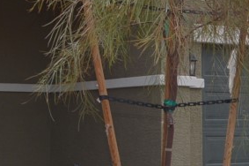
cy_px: 8
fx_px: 773
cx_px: 99
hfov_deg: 18.3
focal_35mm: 112
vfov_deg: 12.1
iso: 100
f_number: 7.1
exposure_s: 1/200
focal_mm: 13
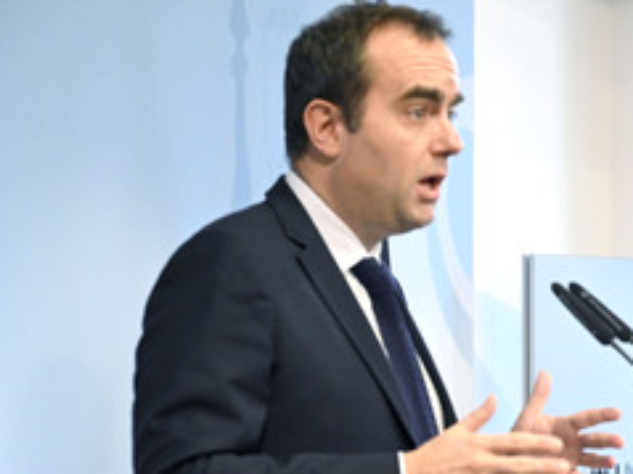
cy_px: 342
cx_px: 581
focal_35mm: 107
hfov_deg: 18.1
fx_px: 1956
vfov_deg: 13.8
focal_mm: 59
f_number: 4.5
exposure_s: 1/400
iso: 5000
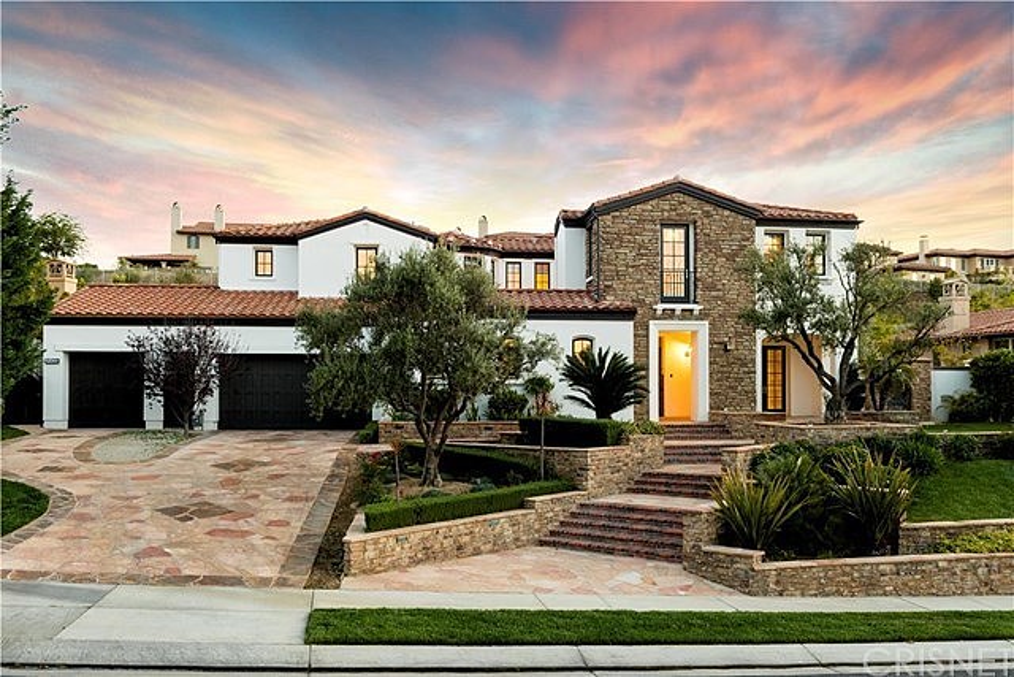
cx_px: 507
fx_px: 901
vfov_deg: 41.1
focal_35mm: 32
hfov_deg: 58.7
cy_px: 338
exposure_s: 1/1.67
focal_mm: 32
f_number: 5.6
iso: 200
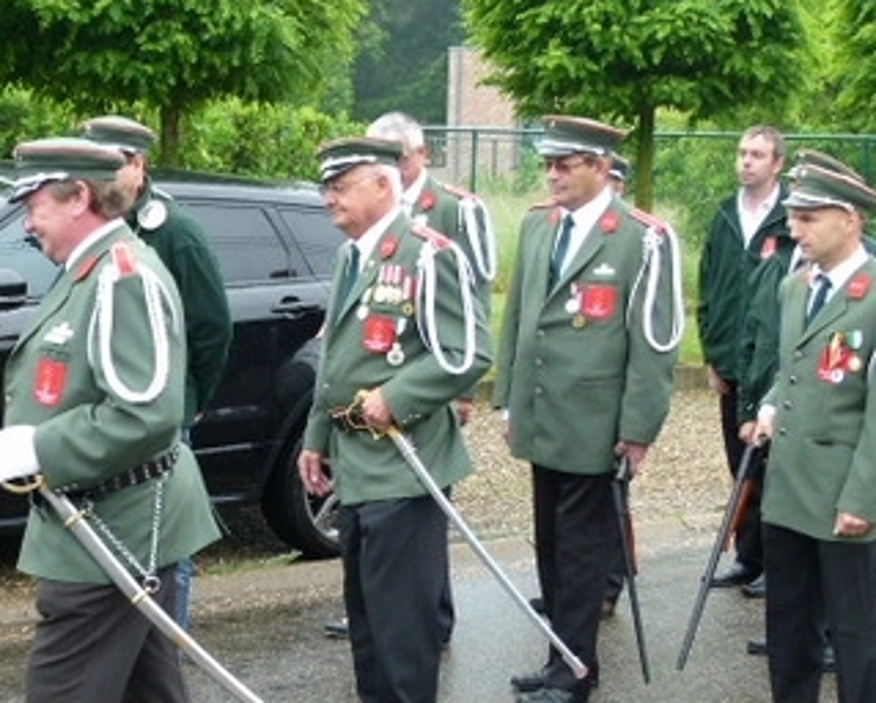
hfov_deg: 24.5
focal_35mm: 77
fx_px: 1999
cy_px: 461
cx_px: 225
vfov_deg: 19.9
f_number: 3.2
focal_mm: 7.6
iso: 100
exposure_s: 1/80
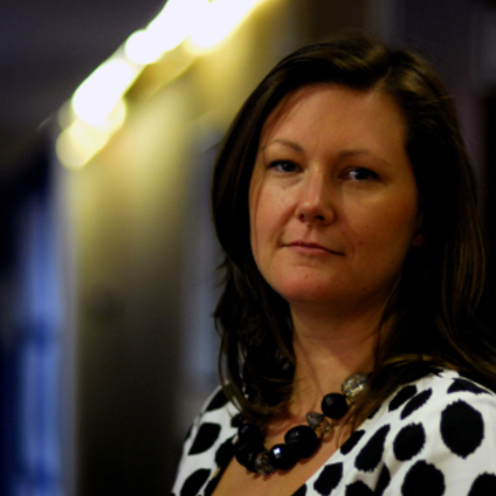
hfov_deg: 10.7
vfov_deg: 10.7
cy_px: 249
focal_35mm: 164
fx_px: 2653
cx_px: 267
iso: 500
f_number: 1.8
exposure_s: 1/125
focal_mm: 85
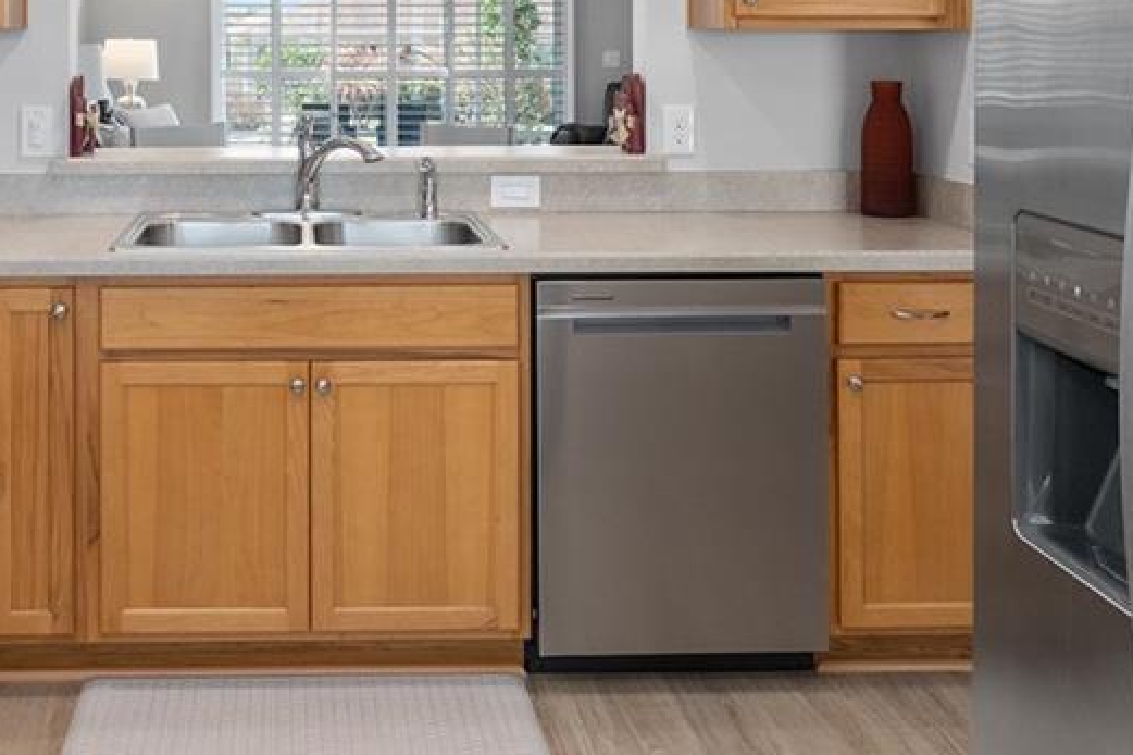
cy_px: 35
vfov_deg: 29.5
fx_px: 1353
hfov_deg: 44.2
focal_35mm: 43
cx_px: 307
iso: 400
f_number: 8
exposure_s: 1/10
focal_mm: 14
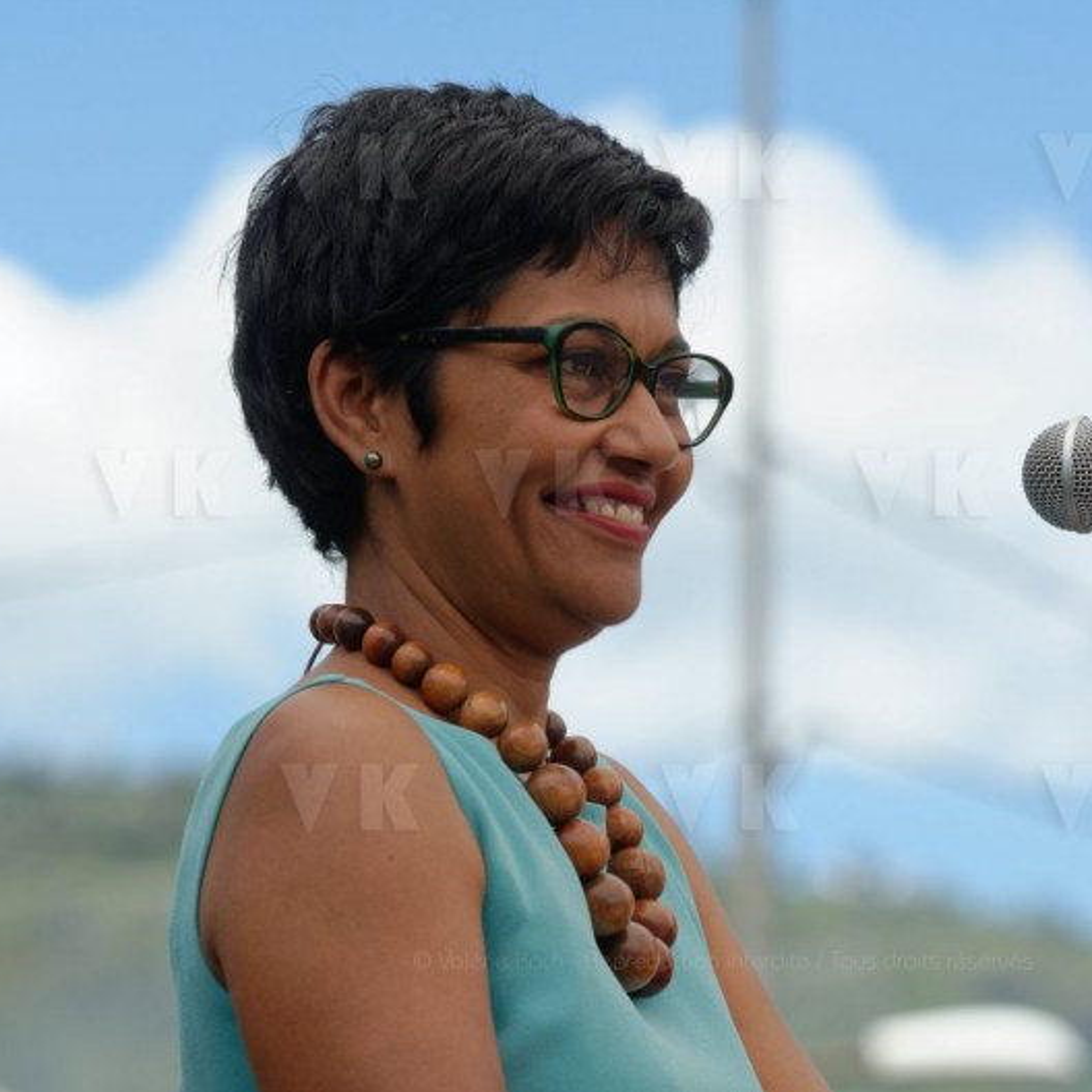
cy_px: 546
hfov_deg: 6.5
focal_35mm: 270
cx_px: 728
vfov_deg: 6.5
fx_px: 9636
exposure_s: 1/320
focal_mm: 140
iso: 100
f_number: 5.6
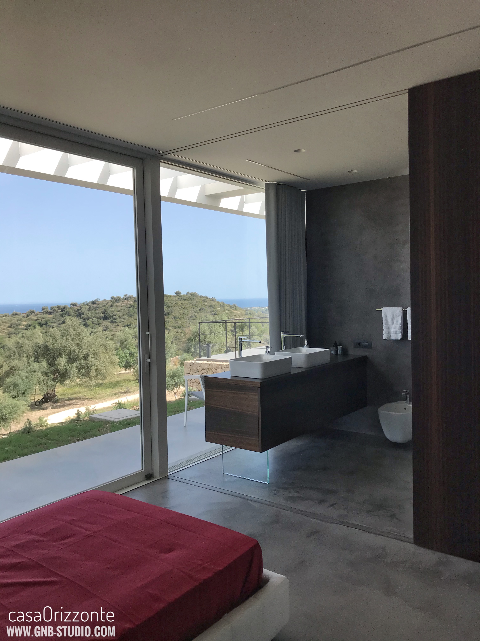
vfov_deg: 63.4
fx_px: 518
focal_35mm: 28
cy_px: 320
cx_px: 240
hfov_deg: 49.7
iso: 20
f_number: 1.8
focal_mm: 3.99
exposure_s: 1/921
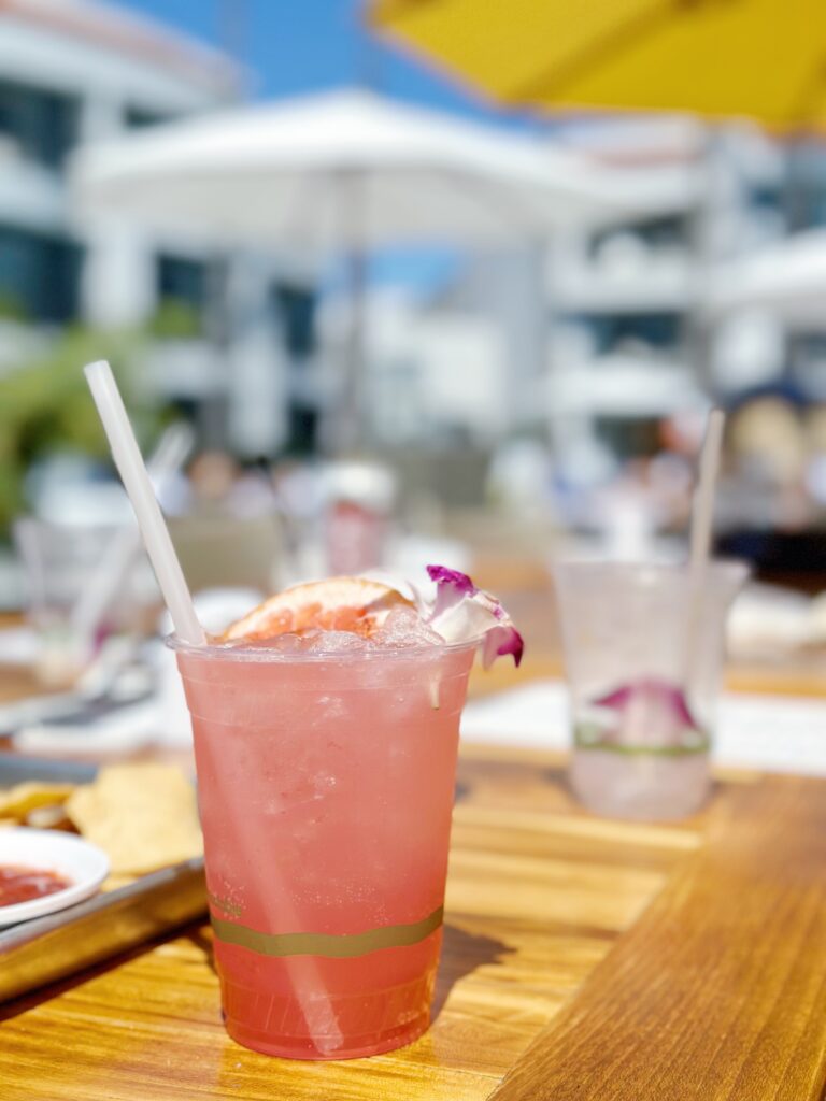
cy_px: 550
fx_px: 1527
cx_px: 413
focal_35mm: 48
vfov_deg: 39.7
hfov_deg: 30.3
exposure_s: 1/10870
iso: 100
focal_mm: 6.86
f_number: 1.78
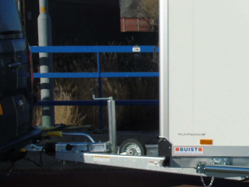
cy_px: 80
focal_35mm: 82
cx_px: 327
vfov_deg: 18.0
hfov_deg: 21.5
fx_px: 590
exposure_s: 1/1000
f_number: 4.2
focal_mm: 5.2
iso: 80
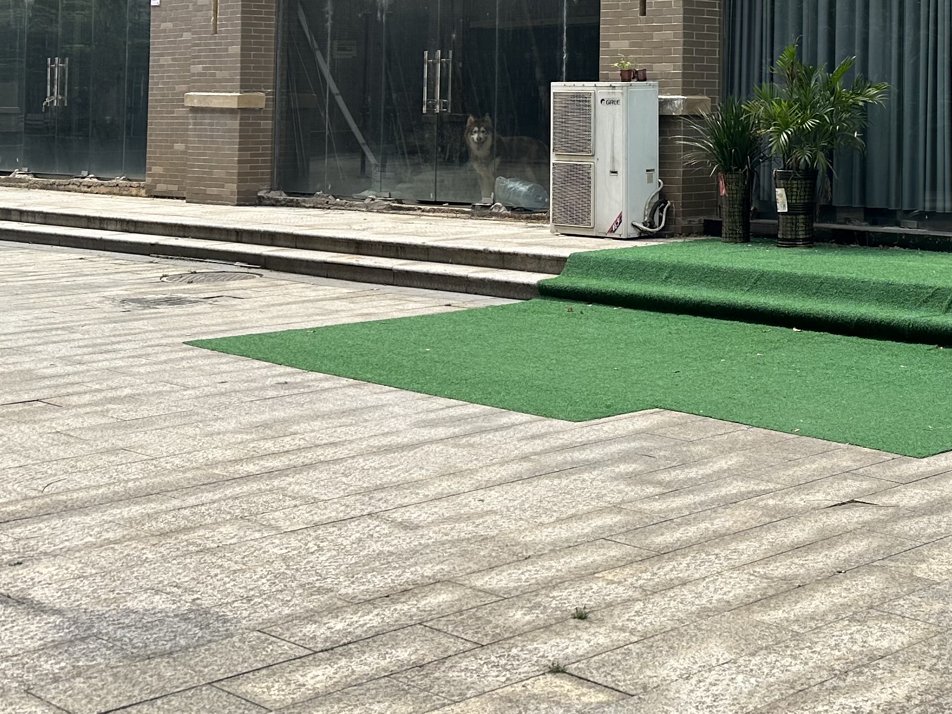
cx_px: 1000
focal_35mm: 60
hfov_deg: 29.6
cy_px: 35
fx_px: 1650
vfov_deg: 23.6
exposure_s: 1/1880
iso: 80
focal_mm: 6.86
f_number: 1.78
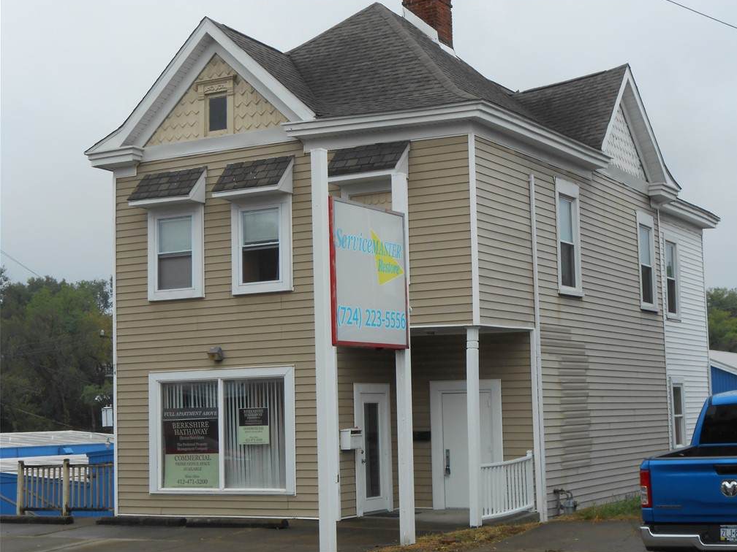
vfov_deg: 22.9
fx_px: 1363
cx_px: 374
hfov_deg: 30.3
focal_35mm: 64
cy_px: 274
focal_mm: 11.3
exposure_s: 1/200
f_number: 5.6
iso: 80
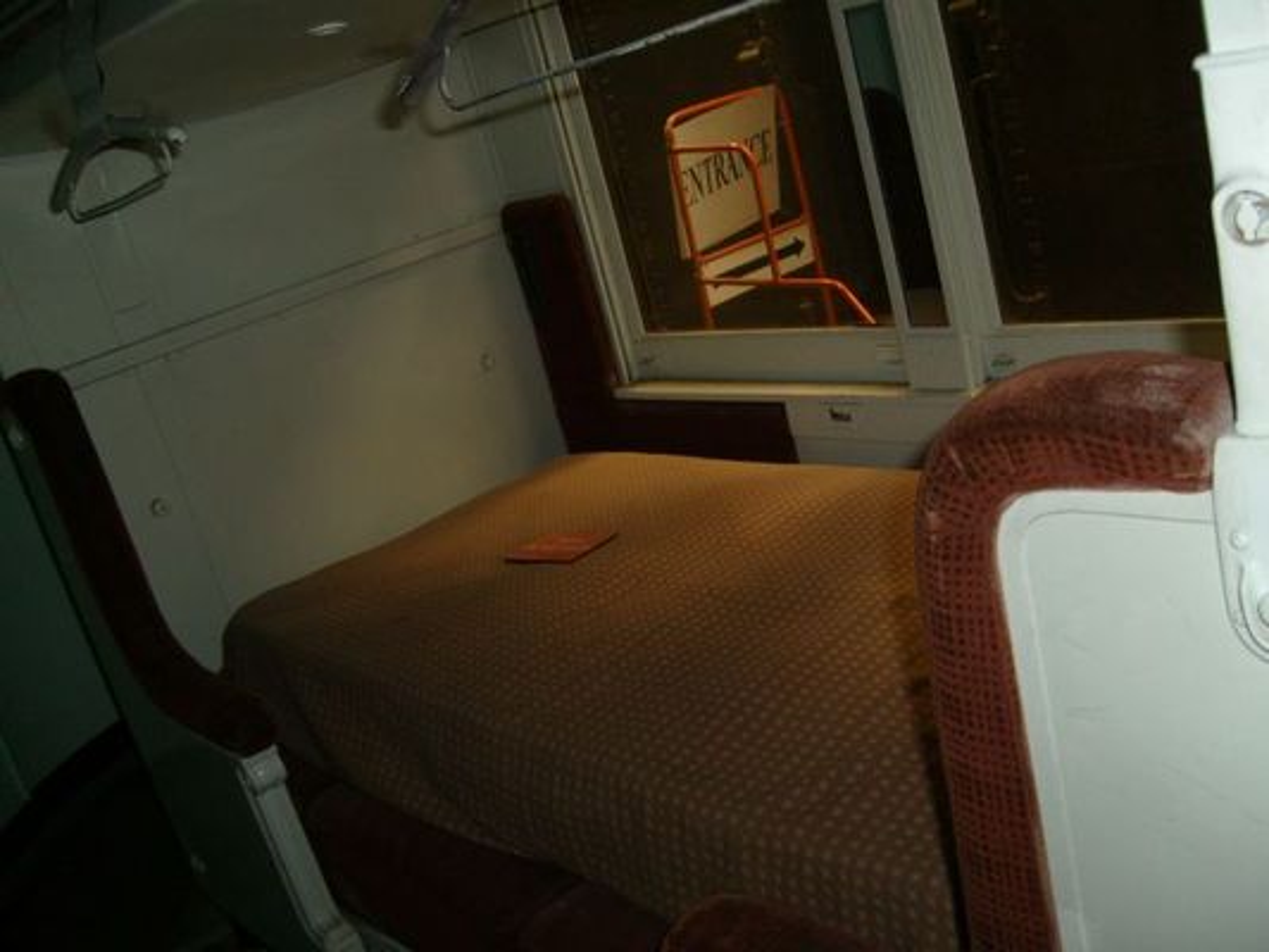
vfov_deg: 40.7
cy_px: 476
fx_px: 1283
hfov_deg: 52.6
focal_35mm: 35
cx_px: 634
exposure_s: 1/45
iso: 100
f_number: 2.8
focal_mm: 5.8
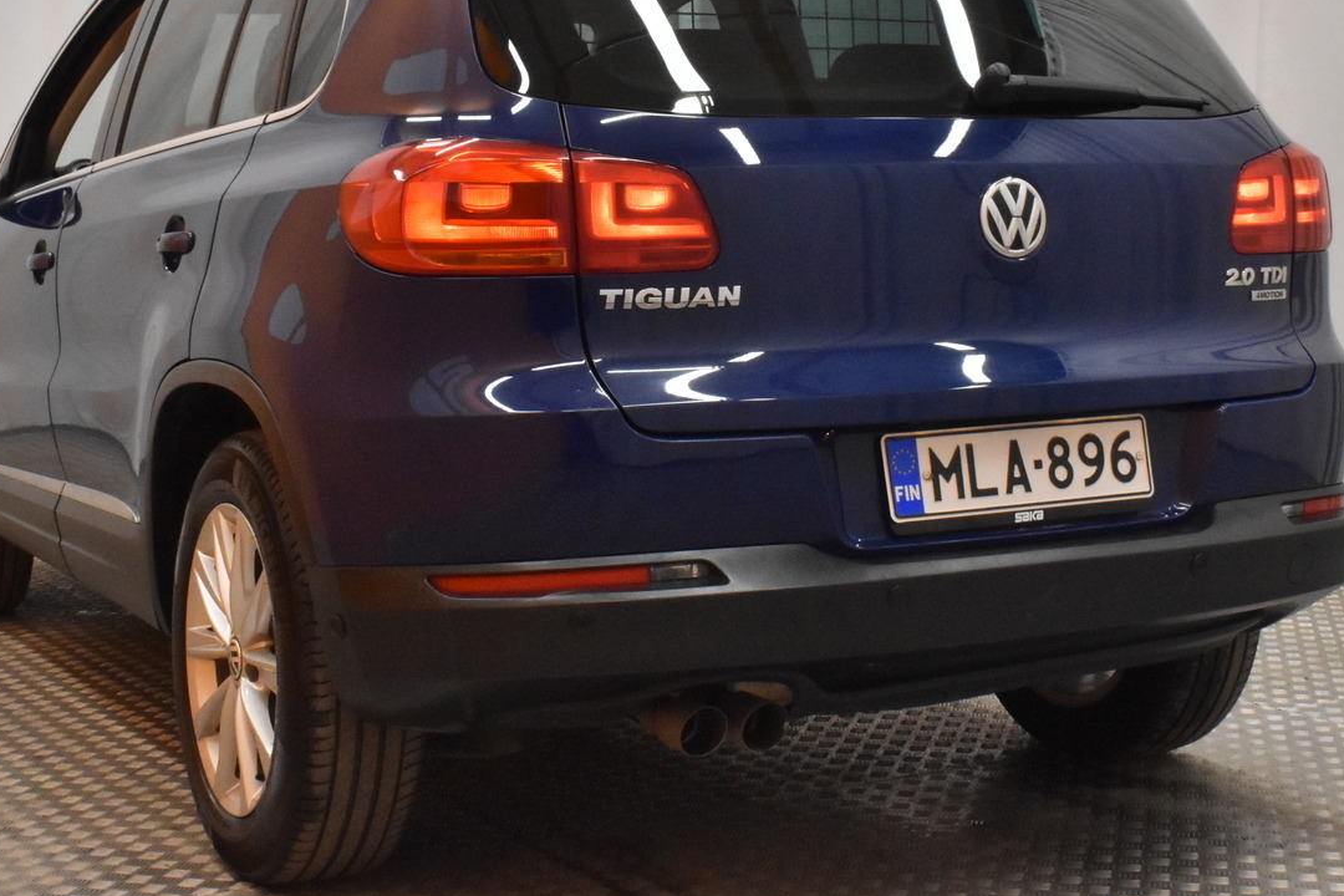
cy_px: 307
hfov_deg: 33.0
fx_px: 2268
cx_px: 632
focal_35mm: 61
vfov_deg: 22.3
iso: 2800
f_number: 22
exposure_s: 1/40
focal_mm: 27
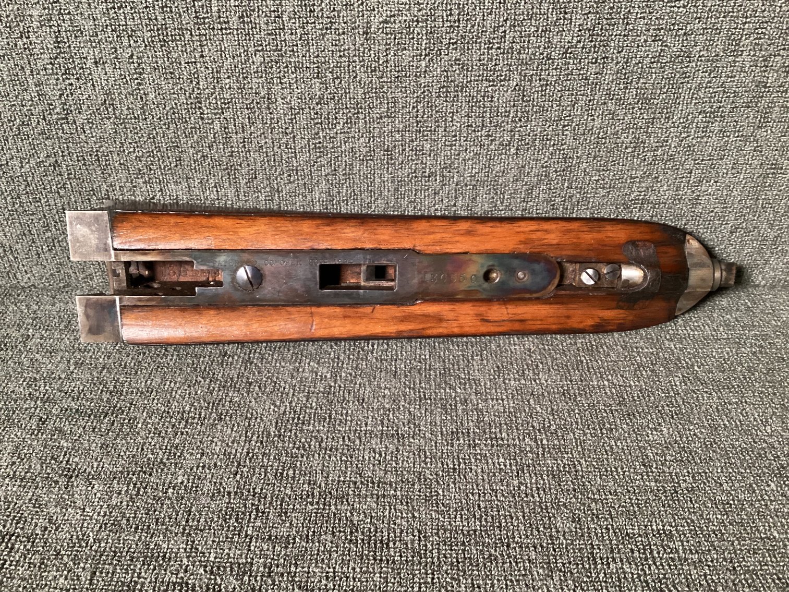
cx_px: 394
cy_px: 296
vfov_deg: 45.4
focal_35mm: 31
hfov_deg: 58.3
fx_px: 707
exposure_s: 1/40
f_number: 2.4
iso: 400
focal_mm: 3.3
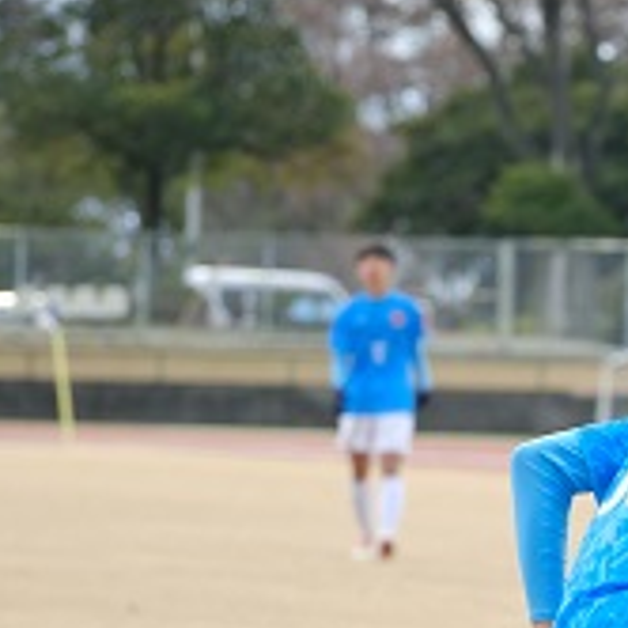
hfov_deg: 3.7
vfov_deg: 3.7
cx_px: 874
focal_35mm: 471
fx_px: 9667
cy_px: 524
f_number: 5
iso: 800
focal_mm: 122.5
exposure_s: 1/500
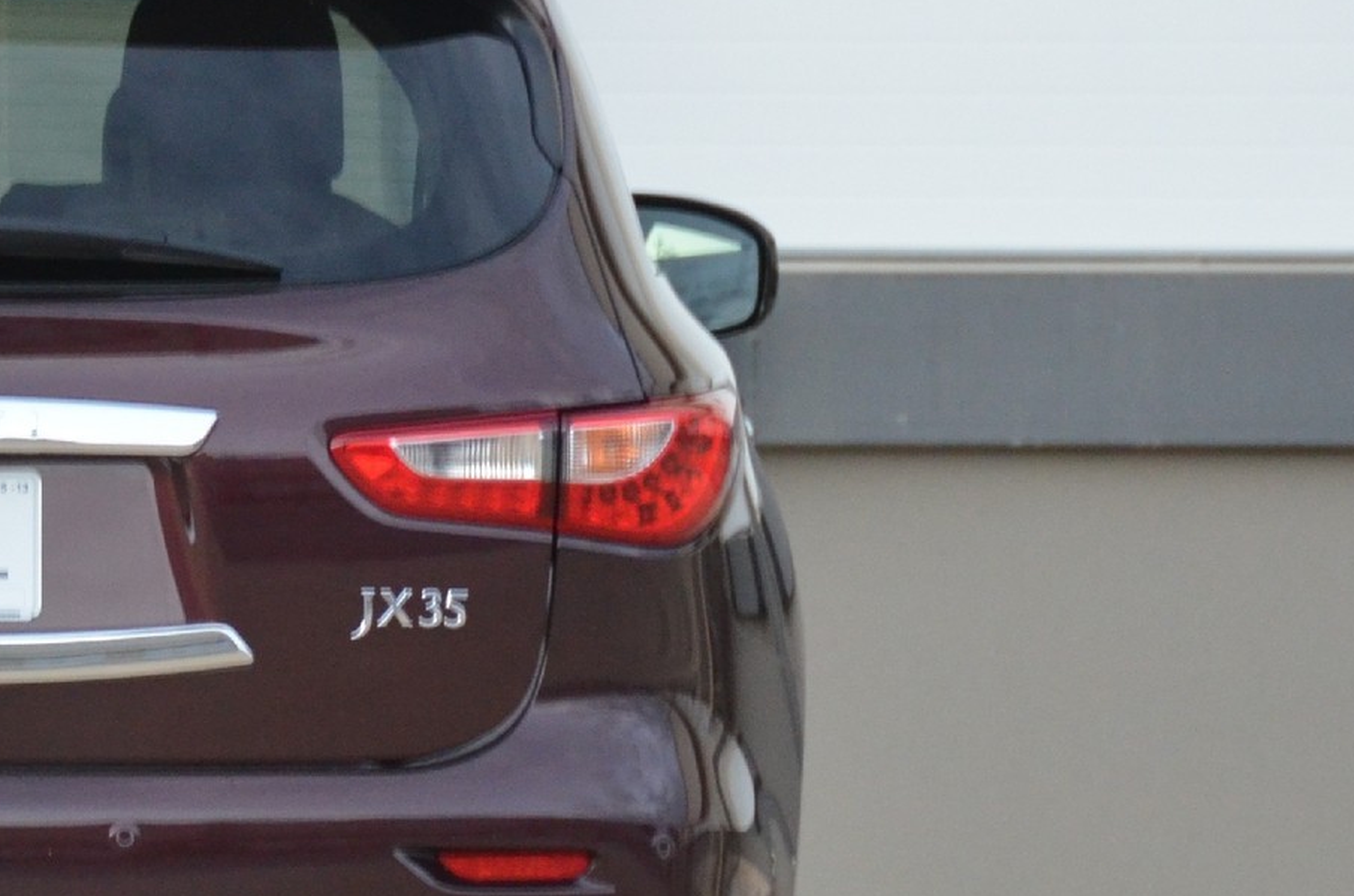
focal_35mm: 559
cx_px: -117
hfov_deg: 3.7
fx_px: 20991
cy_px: 573
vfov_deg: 2.4
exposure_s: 1/60
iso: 1600
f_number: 5.6
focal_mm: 135
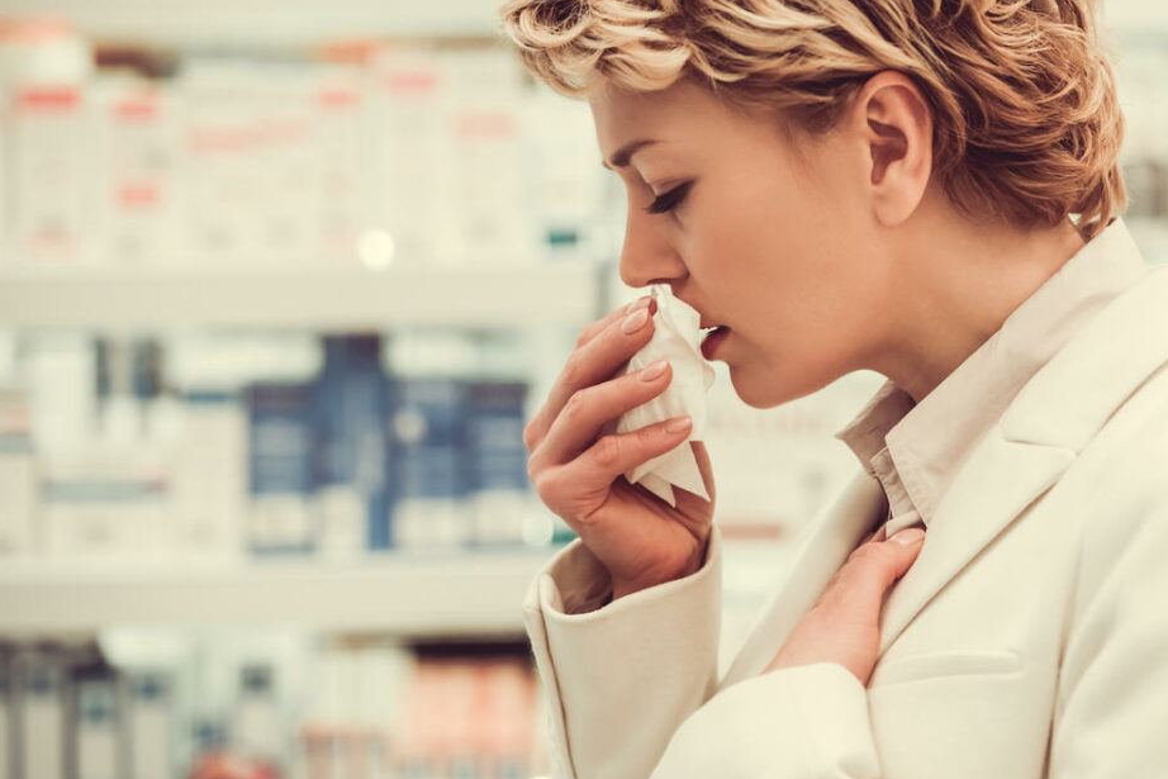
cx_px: 695
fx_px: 5354
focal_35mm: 165
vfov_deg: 8.3
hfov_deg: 12.4
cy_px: 348
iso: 800
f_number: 2.8
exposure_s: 1/250
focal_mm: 130
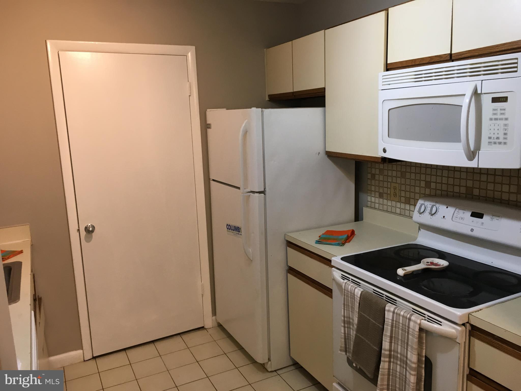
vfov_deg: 48.2
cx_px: 260
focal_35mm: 29
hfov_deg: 61.7
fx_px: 436
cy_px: 196
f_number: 2.2
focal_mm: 4.15
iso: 80
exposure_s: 1/30
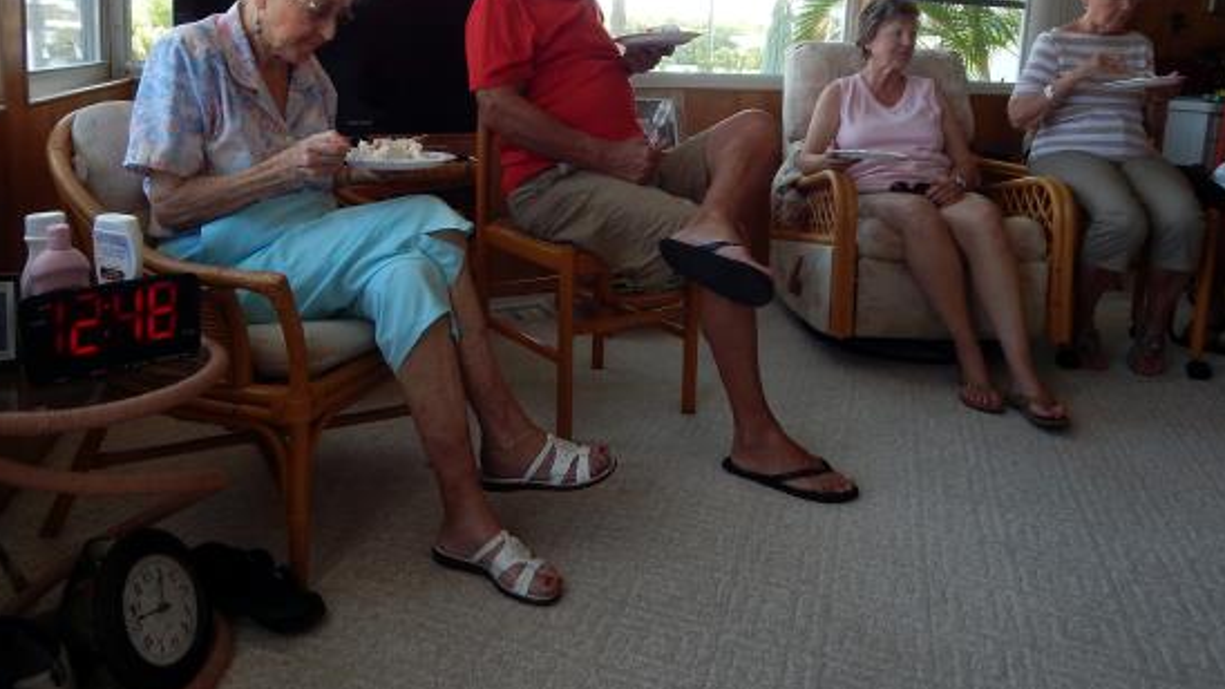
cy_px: 168
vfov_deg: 40.3
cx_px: 572
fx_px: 909
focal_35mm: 28
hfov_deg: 67.9
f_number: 3
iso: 125
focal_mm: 4
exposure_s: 1/100
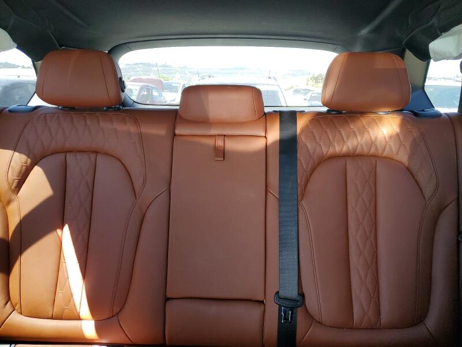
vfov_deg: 53.1
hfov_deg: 67.3
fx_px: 347
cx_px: 231
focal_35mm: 26
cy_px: 174
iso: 76
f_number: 1.5
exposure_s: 1/120
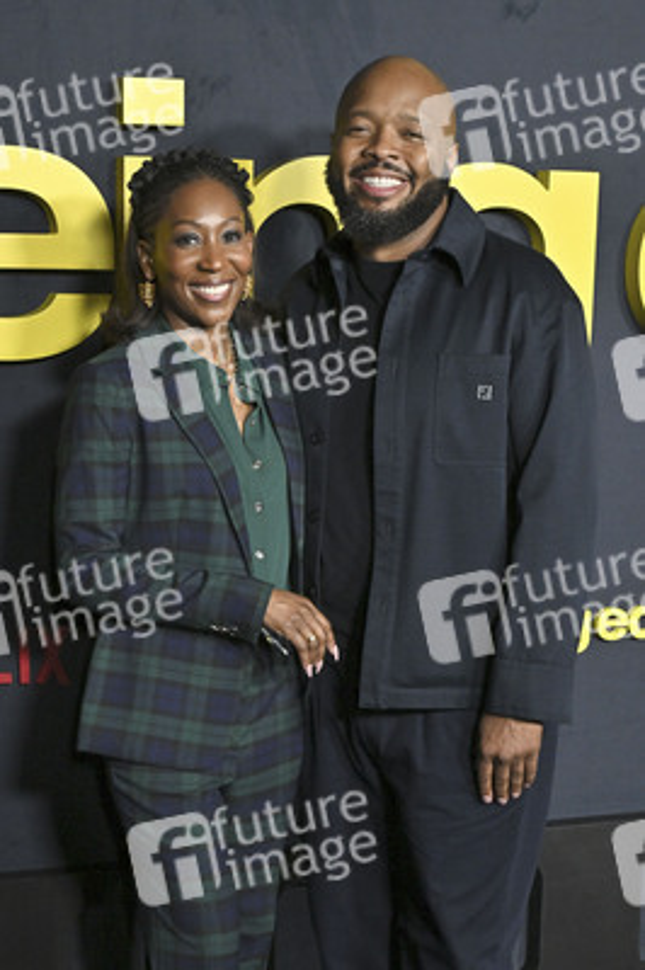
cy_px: 485
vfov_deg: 41.1
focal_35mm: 48
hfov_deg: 28.0
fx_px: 1292
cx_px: 322
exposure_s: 1/320
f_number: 5.6
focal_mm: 48
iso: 2500
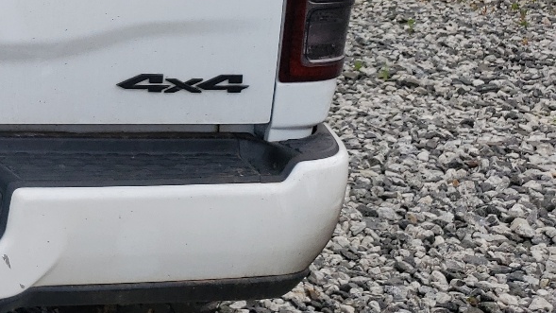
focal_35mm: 77
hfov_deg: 23.9
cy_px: 29
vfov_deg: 15.5
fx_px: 1135
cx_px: -183
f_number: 1.5
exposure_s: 1/2000
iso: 50
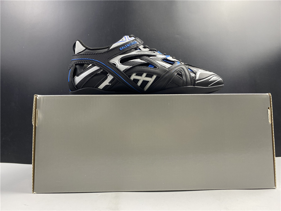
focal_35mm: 26
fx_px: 211
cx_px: 140
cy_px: 106
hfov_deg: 67.3
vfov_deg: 53.1
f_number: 1.8
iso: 125
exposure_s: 1/72
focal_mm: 4.25
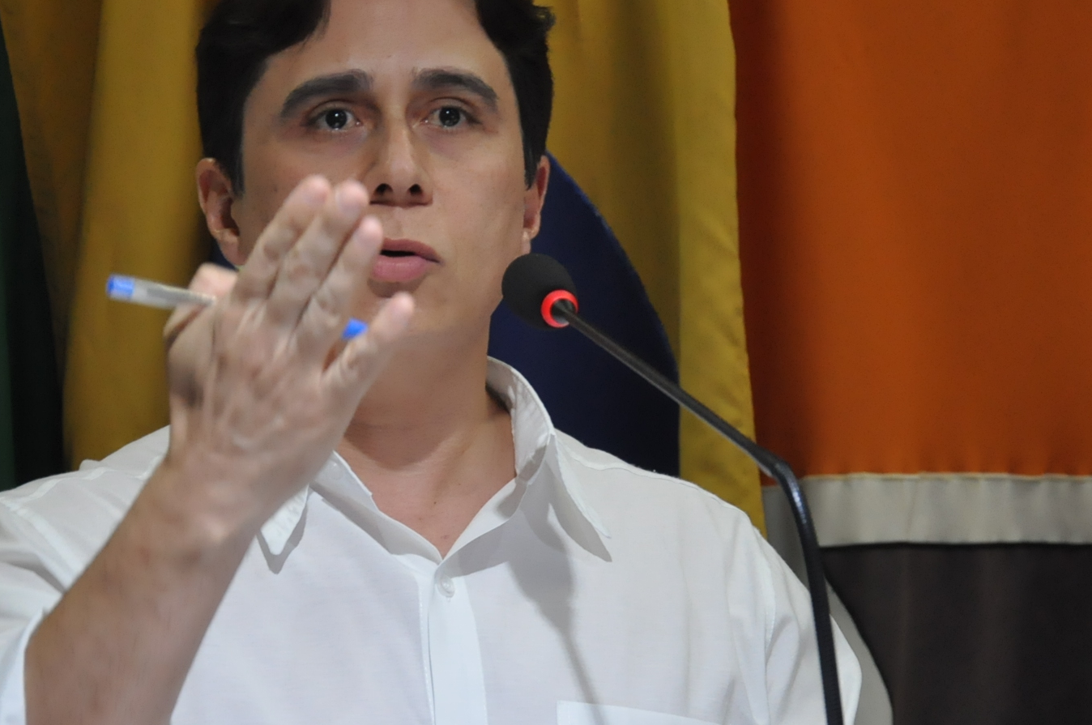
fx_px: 6143
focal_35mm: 203
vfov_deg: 6.8
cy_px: 366
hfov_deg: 10.2
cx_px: 438
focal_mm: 85
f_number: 5.6
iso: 2000
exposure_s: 1/200
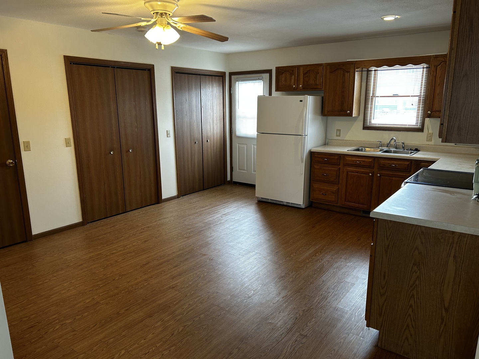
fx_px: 360
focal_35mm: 26
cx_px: 240
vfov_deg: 53.1
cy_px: 180
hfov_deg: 67.3
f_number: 1.5
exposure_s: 1/60
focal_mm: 5.7
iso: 125
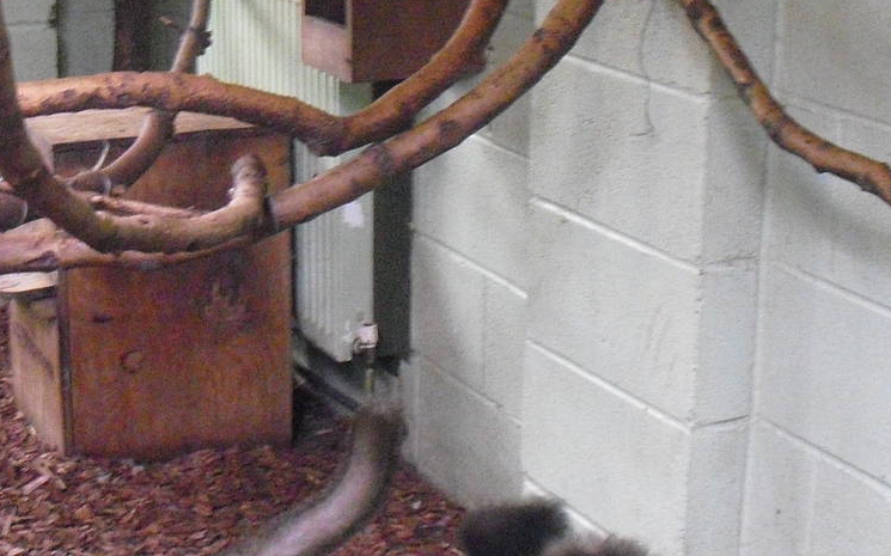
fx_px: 1990
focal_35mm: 82
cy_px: 222
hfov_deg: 25.0
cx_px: 238
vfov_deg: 15.9
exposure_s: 1/25
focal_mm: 6.3
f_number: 3.1
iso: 800
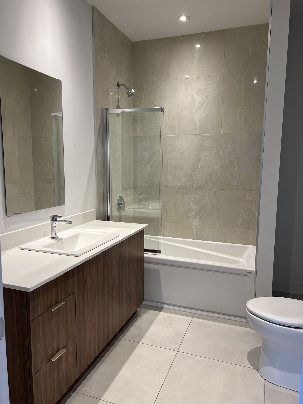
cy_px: 202
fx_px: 303
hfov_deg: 53.1
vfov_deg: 67.3
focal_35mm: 26
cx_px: 152
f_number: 1.5
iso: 100
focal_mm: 5.7
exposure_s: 1/120
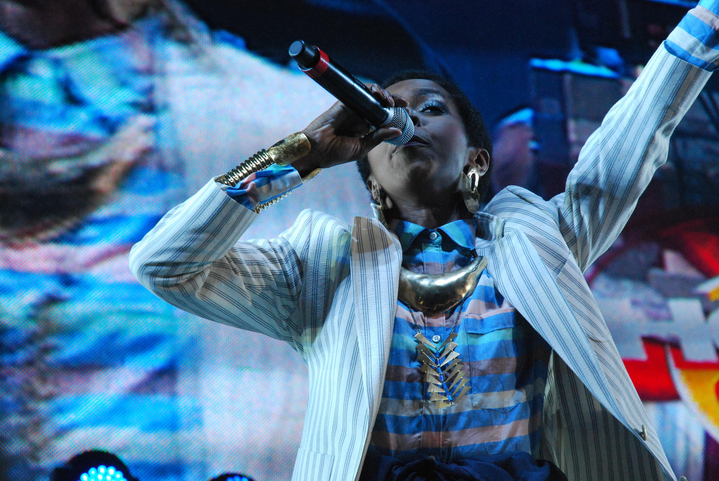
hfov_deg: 19.4
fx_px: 2100
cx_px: 360
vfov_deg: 13.1
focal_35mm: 105
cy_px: 240
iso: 1600
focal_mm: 70
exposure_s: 1/640
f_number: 6.3
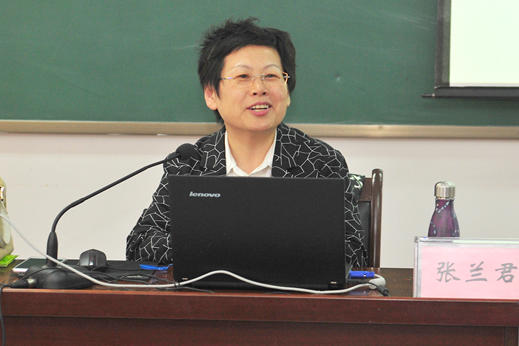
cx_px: 254
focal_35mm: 81
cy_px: 150
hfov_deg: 25.1
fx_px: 1168
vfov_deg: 16.8
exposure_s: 1/125
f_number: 3.5
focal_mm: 70
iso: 800
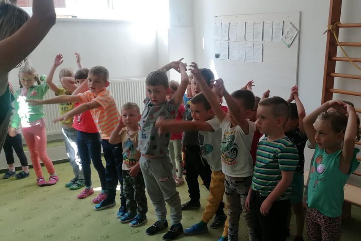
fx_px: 441
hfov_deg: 44.2
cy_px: 155
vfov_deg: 30.3
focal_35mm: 44
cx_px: 219
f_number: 1.8
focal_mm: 4.75
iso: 160
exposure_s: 1/100
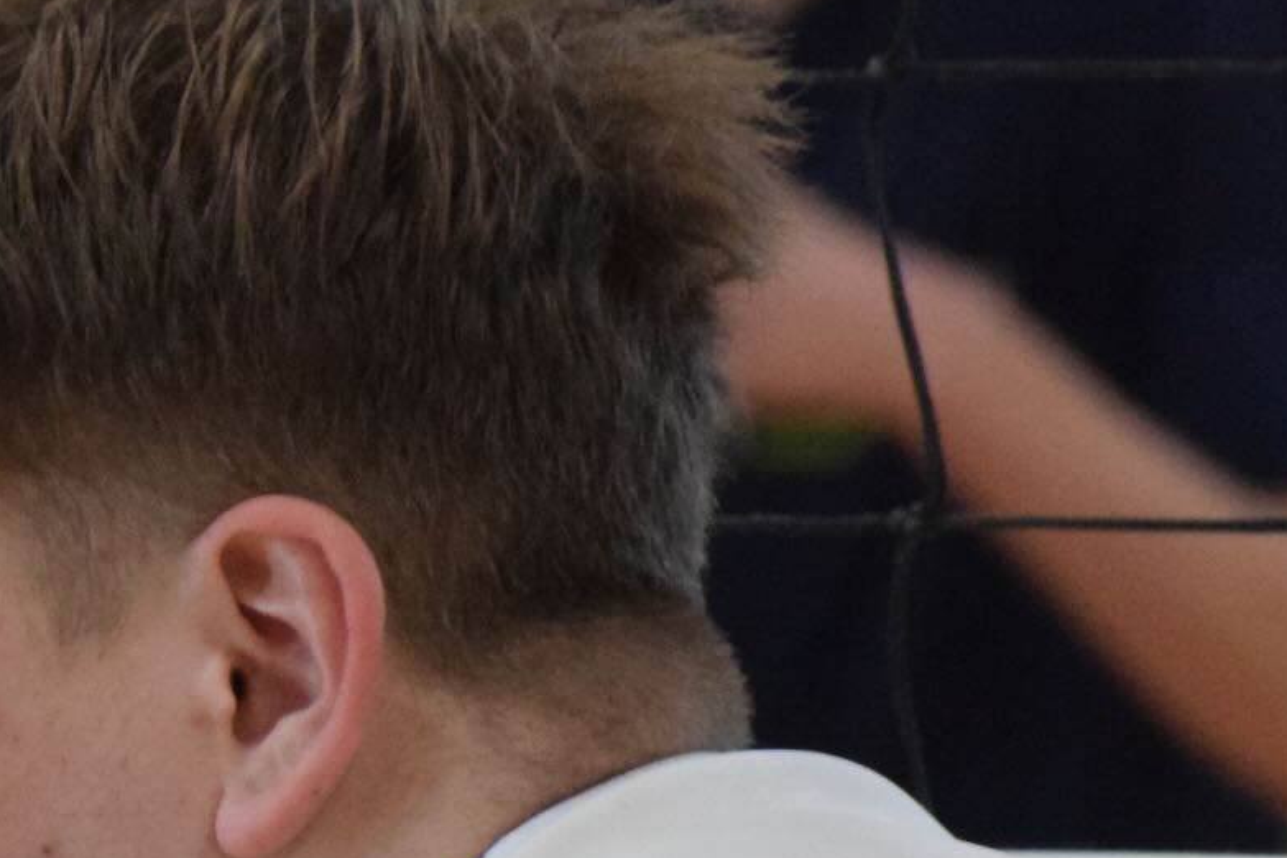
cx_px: 39
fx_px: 28776
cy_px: 682
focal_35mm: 805
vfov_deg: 1.7
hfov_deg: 2.6
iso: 4000
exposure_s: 1/125
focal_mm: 140
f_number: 5.6
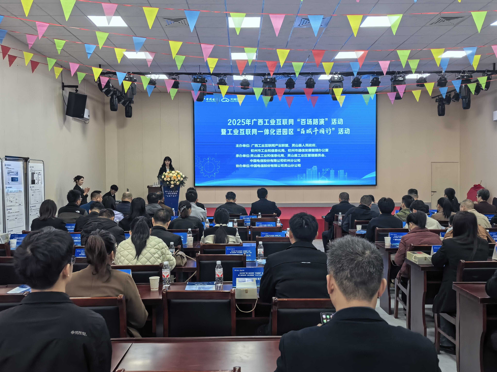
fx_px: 474
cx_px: 248
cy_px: 186
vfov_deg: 42.9
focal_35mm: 33
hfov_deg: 55.4
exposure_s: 1/312
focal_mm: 5.75
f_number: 1.4
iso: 100
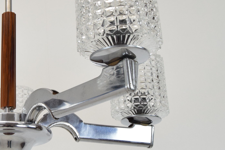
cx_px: 11
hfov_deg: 27.2
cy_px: 57
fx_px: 444
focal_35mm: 71
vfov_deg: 19.2
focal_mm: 22
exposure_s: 1/320
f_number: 9
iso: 1600
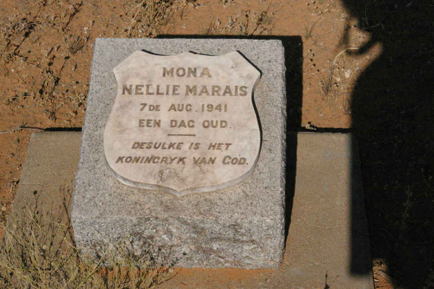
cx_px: 217
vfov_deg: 20.1
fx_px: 813
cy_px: 144
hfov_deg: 29.9
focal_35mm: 68
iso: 3200
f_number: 22
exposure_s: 1/1500
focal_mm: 45
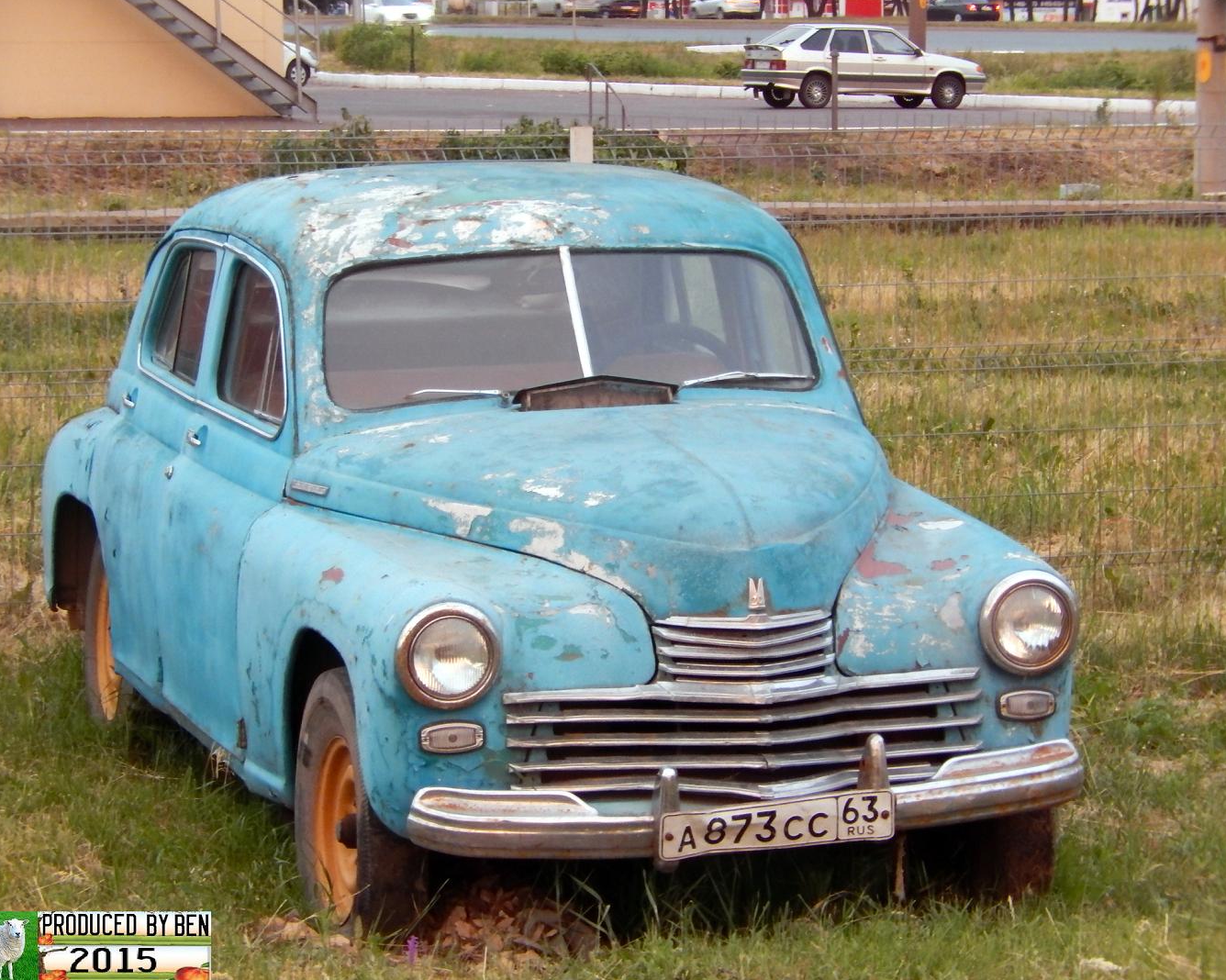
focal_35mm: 177
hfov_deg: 10.9
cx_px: 596
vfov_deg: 8.7
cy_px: 490
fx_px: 6421
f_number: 5.7
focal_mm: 30.3
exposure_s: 1/30
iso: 1400
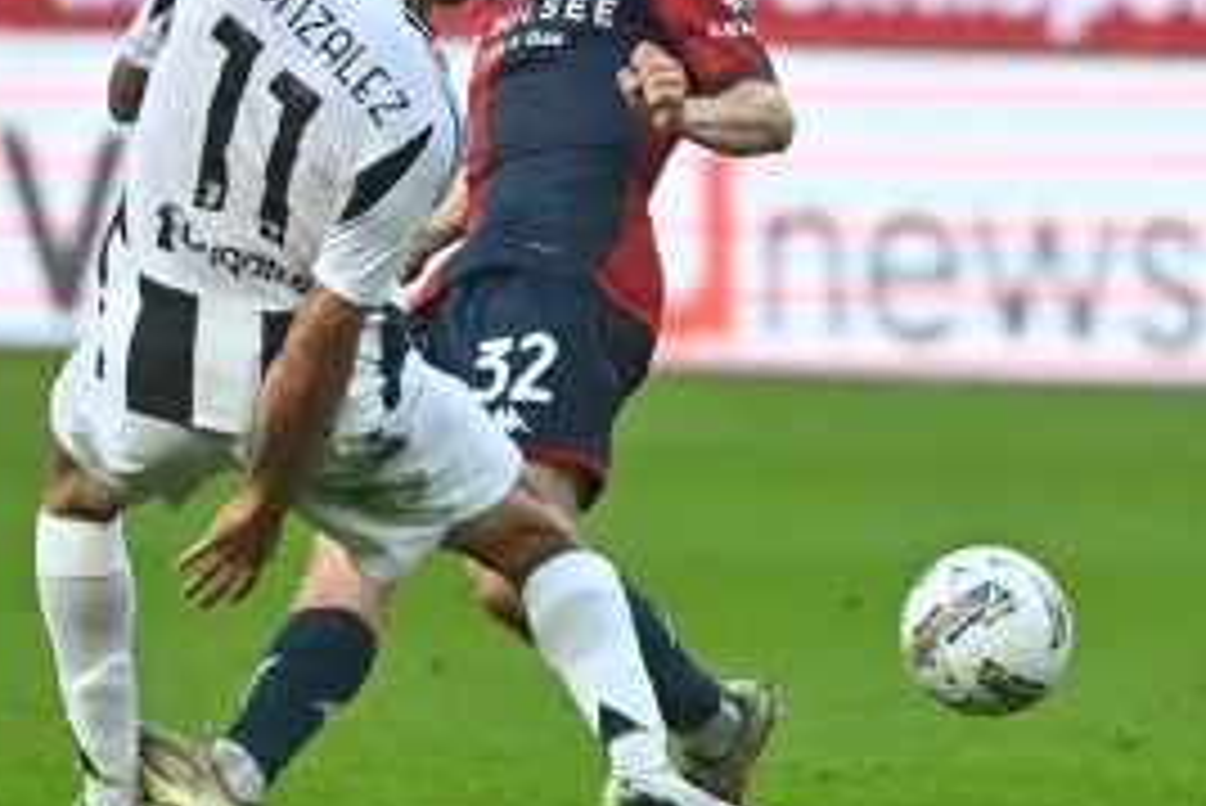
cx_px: 540
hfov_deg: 3.4
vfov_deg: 2.3
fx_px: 20043
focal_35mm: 598
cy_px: 313
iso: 2800
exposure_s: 1/2000
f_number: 4.5
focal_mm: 400
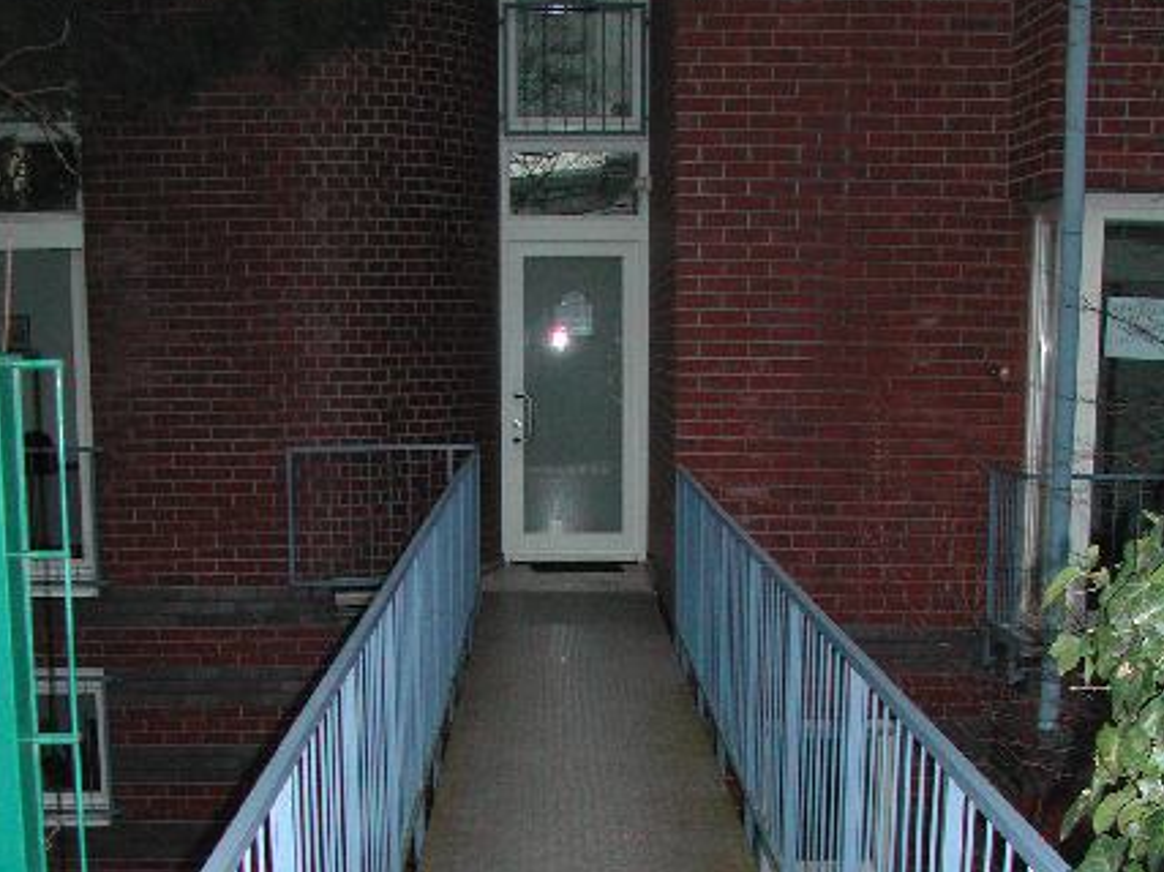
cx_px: 581
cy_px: 740
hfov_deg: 37.5
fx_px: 1714
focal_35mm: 51
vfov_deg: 27.8
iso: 259
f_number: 2.8
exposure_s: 1/60
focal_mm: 8
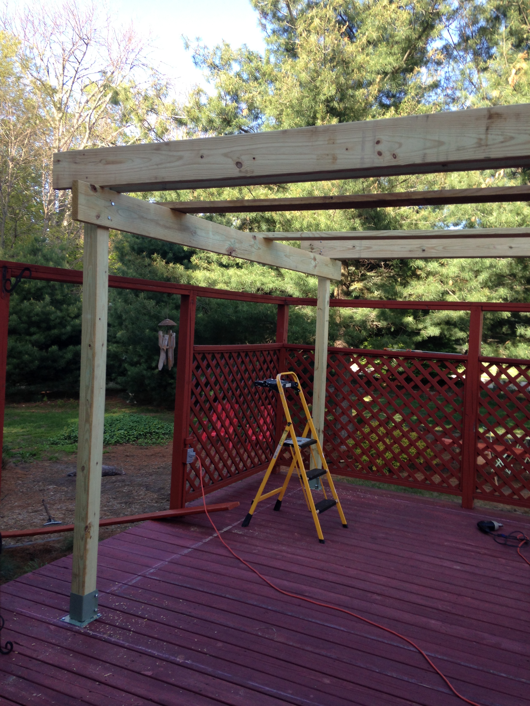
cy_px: 353
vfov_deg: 55.4
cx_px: 265
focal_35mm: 33
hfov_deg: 42.9
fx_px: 674
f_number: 2.4
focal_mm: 4.12
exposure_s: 1/204
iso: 50
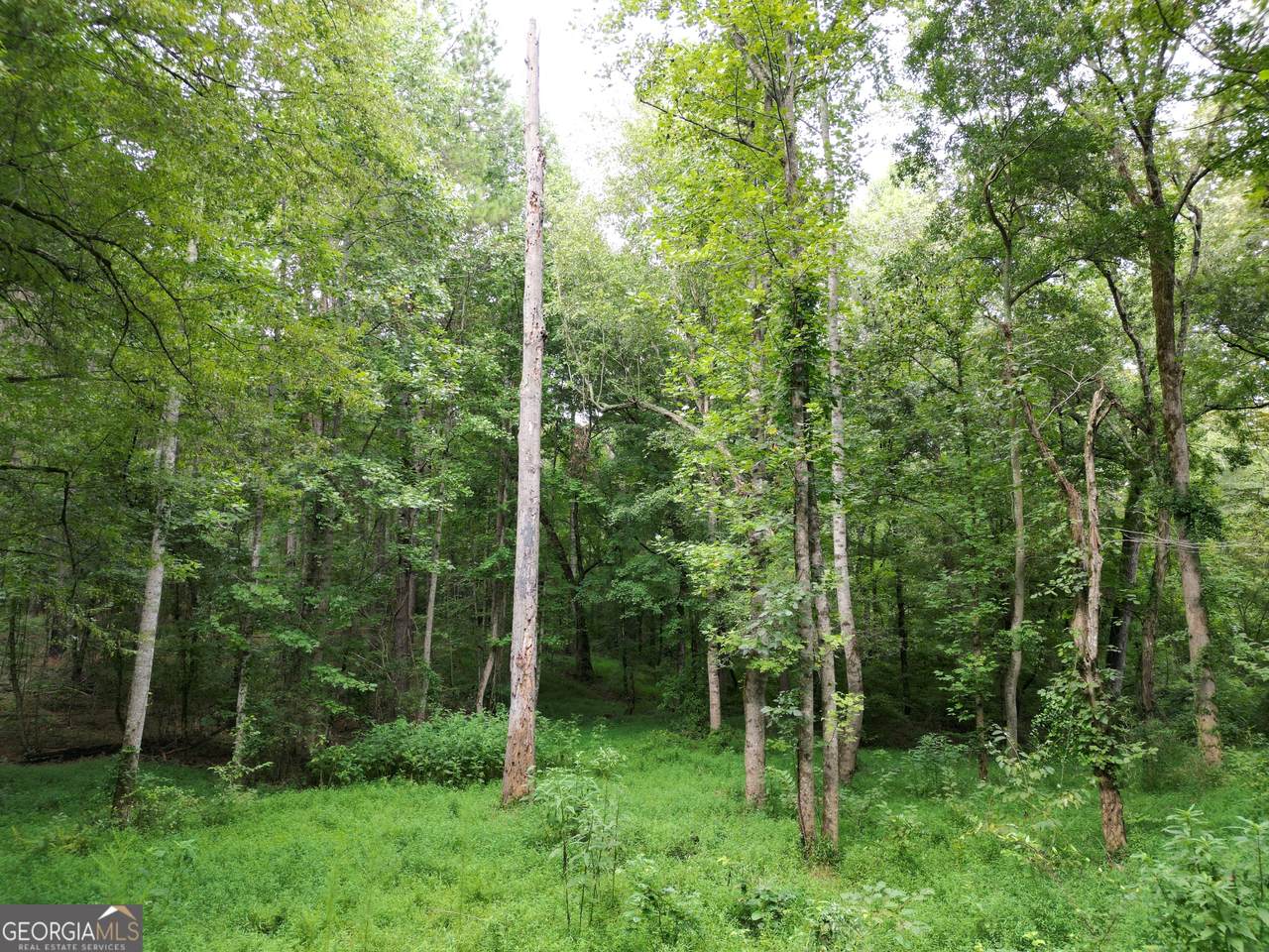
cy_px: 476
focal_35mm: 24
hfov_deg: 71.6
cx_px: 634
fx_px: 880
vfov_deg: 56.8
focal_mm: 6.72
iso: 110
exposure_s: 1/50
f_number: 1.7
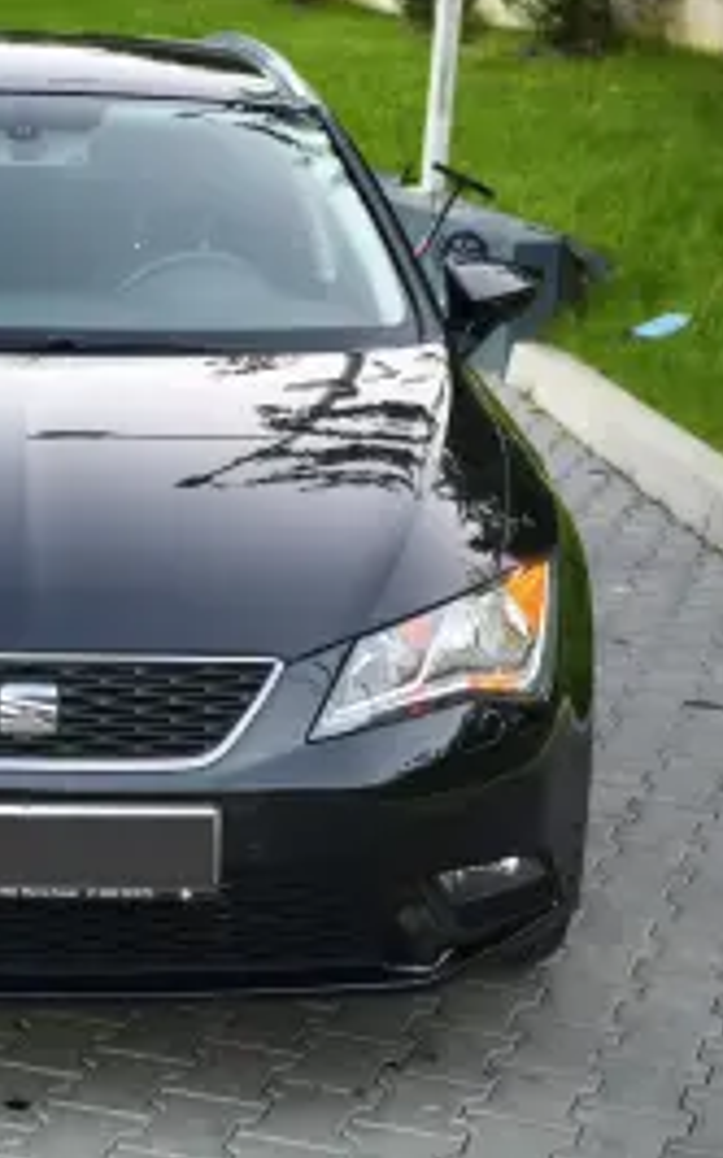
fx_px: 2714
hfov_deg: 15.0
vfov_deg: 24.1
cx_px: 30
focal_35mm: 86
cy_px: 575
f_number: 2
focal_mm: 8.8
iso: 400
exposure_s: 1/100
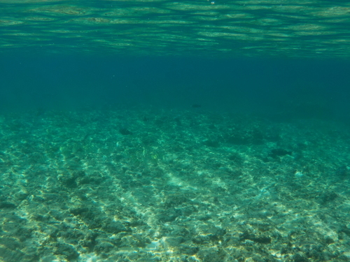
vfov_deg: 46.8
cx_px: 175
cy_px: 131
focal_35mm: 30
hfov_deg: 60.0
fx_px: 303
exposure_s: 1/1000
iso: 125
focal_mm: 4.1
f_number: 3.3
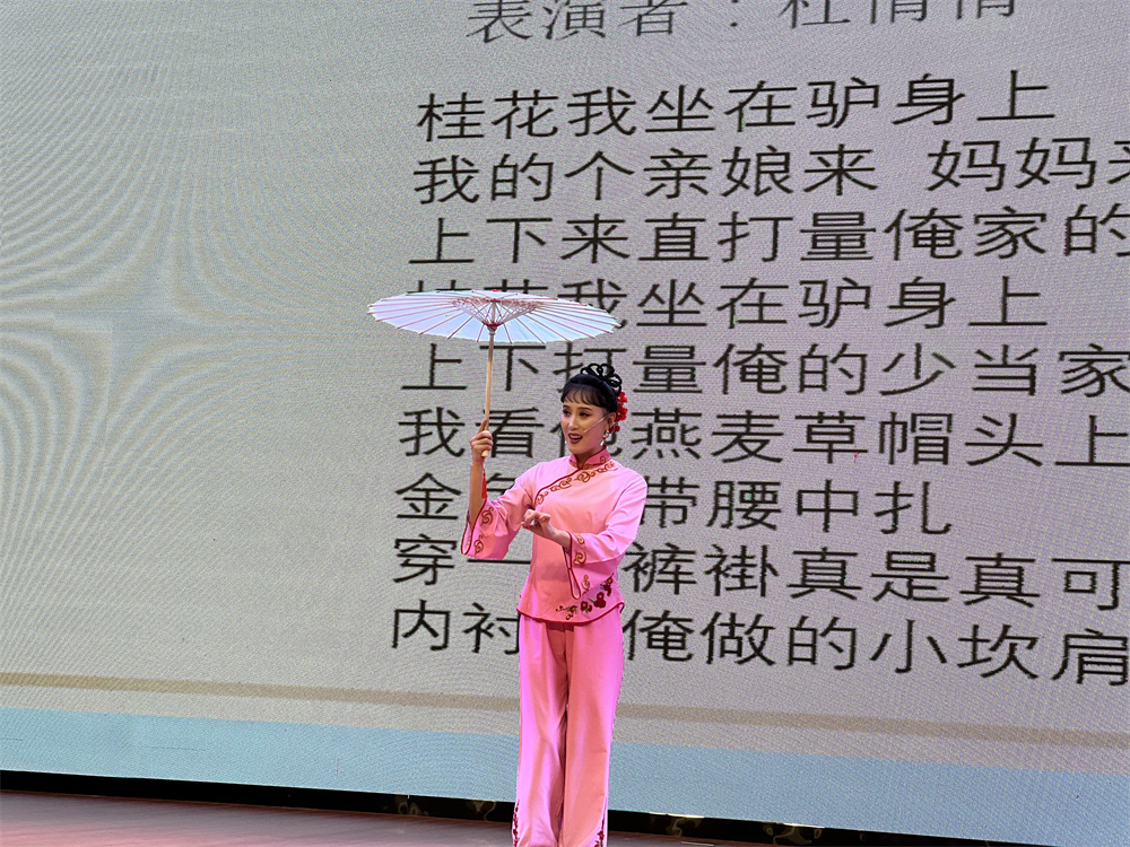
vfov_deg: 19.1
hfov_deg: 25.3
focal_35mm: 77
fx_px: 2514
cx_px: 565
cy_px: 424
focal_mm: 9
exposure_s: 1/120
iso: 64
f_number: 2.8
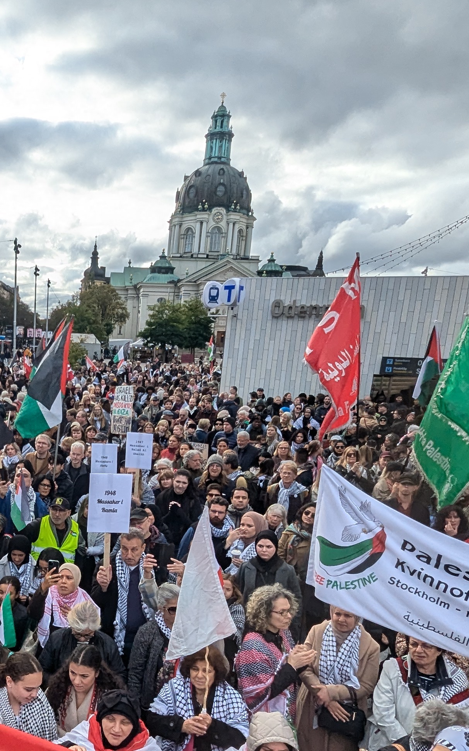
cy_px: 491
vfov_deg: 63.3
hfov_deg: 39.9
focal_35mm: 29
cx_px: 46
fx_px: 593
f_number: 2.2
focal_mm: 1.95
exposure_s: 1/964
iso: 38
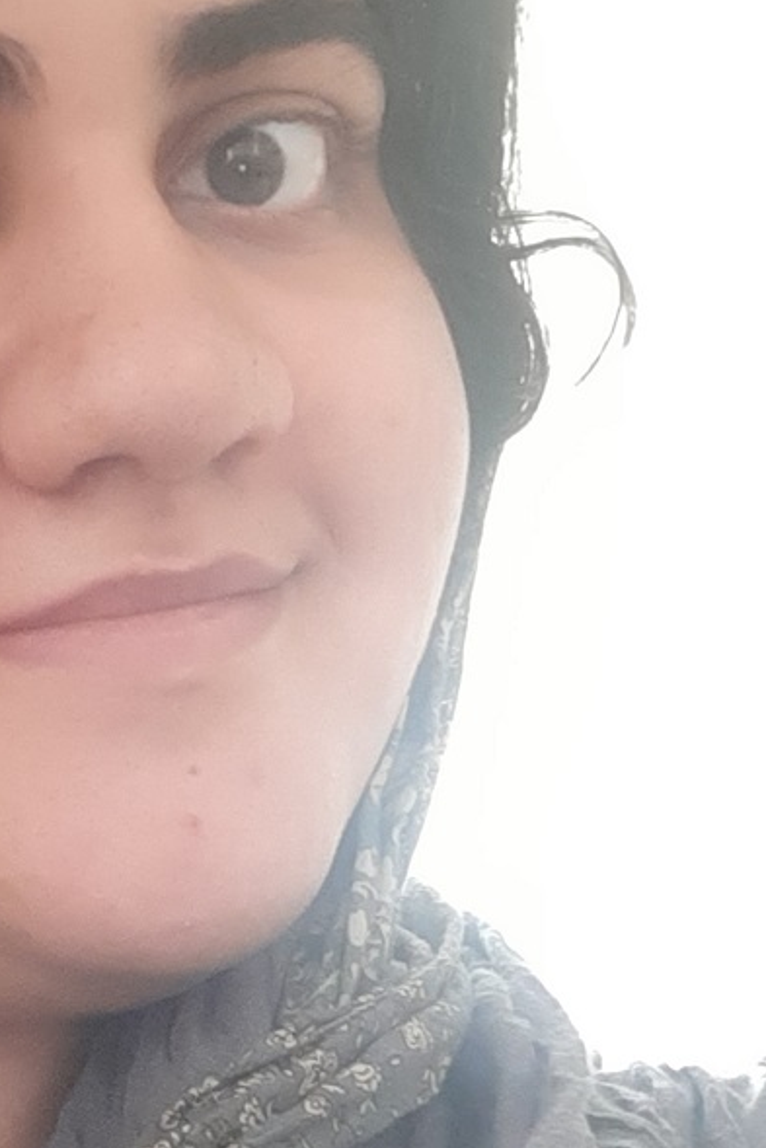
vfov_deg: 27.5
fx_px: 2328
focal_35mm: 73
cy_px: 794
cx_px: 111
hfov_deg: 18.4
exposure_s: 1/17
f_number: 2
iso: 800
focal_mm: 3.4
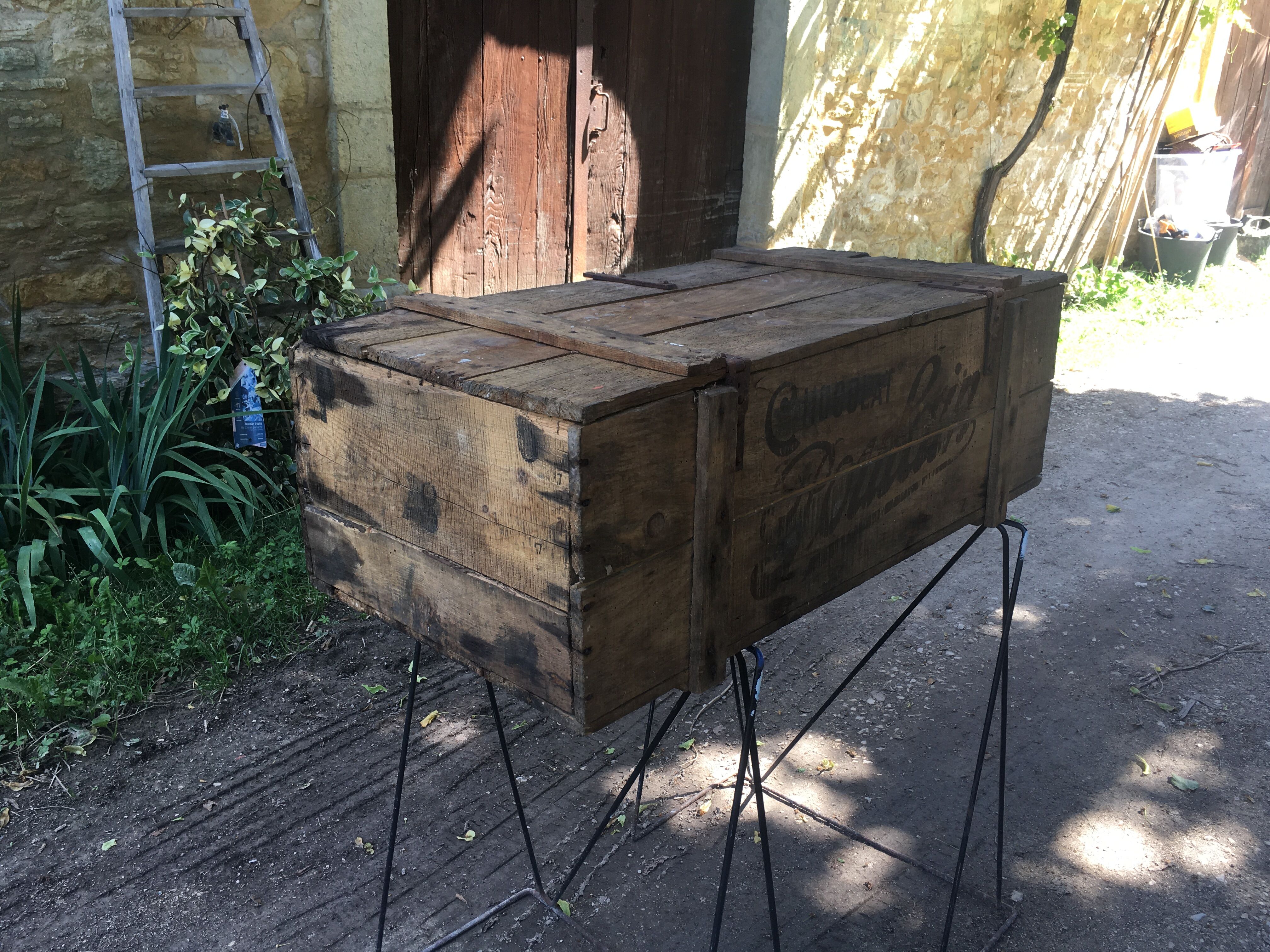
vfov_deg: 48.2
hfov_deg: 61.7
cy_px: 476
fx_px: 1064
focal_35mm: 29
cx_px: 635
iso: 25
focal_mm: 4.15
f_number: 2.2
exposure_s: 1/100
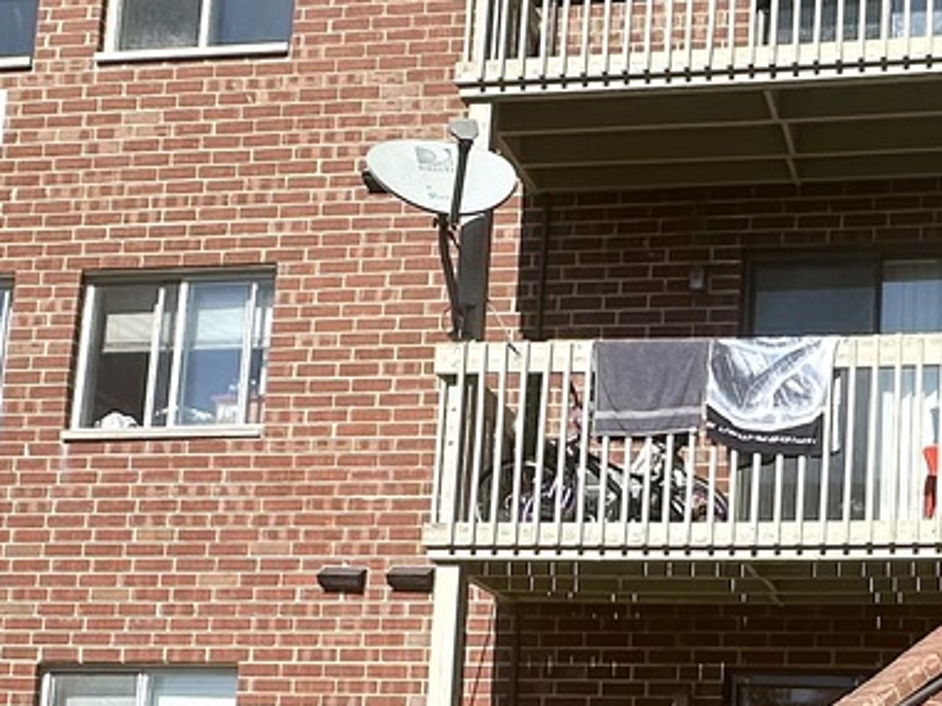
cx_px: 830
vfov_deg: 25.8
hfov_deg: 34.4
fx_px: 1442
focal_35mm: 53
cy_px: 738
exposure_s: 1/2020
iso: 50
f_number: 2.2
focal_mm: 2.22
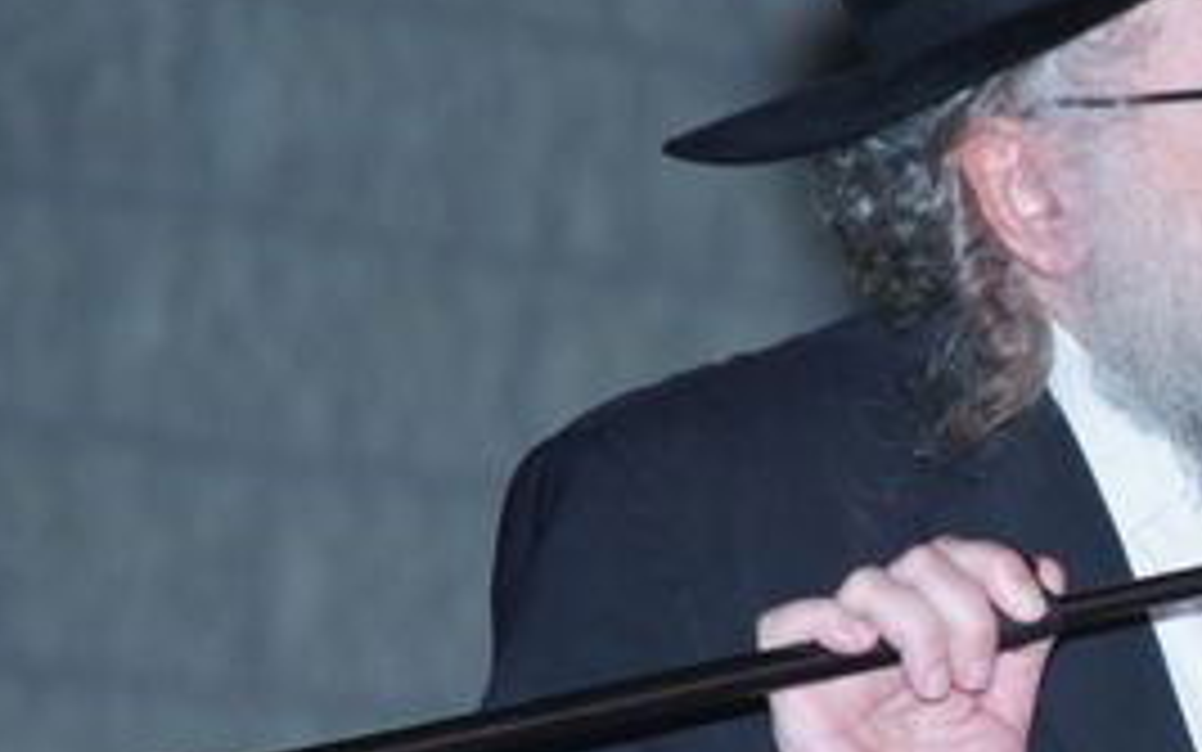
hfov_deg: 4.2
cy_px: 360
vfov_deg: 2.7
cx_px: 1238
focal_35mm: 496
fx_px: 16252
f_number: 5.6
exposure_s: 1/160
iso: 1000
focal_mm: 135
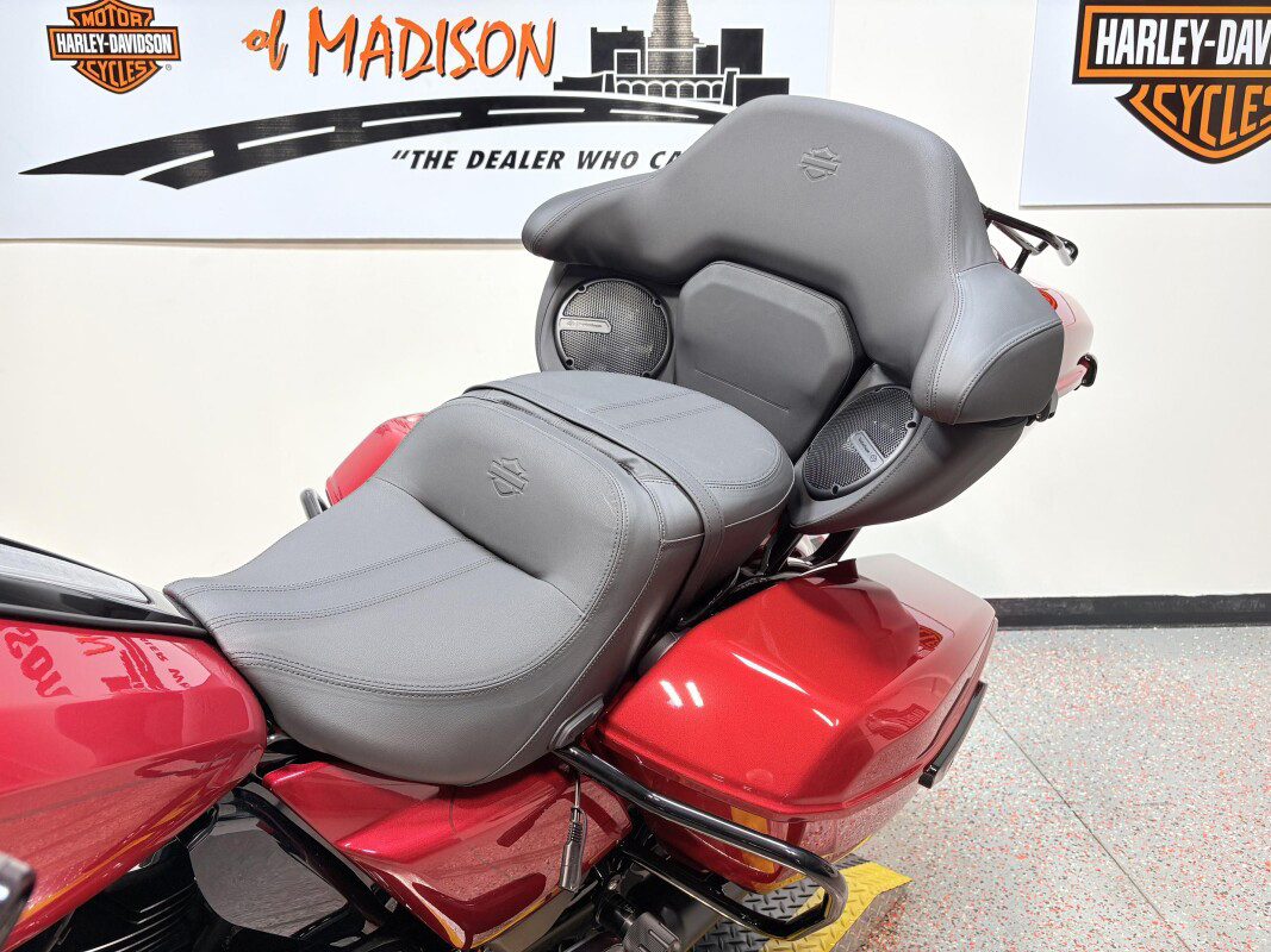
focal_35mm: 26
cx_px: 636
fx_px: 955
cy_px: 476
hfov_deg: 67.3
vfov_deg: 53.1
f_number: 1.6
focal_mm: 5.96
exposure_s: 1/120
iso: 50
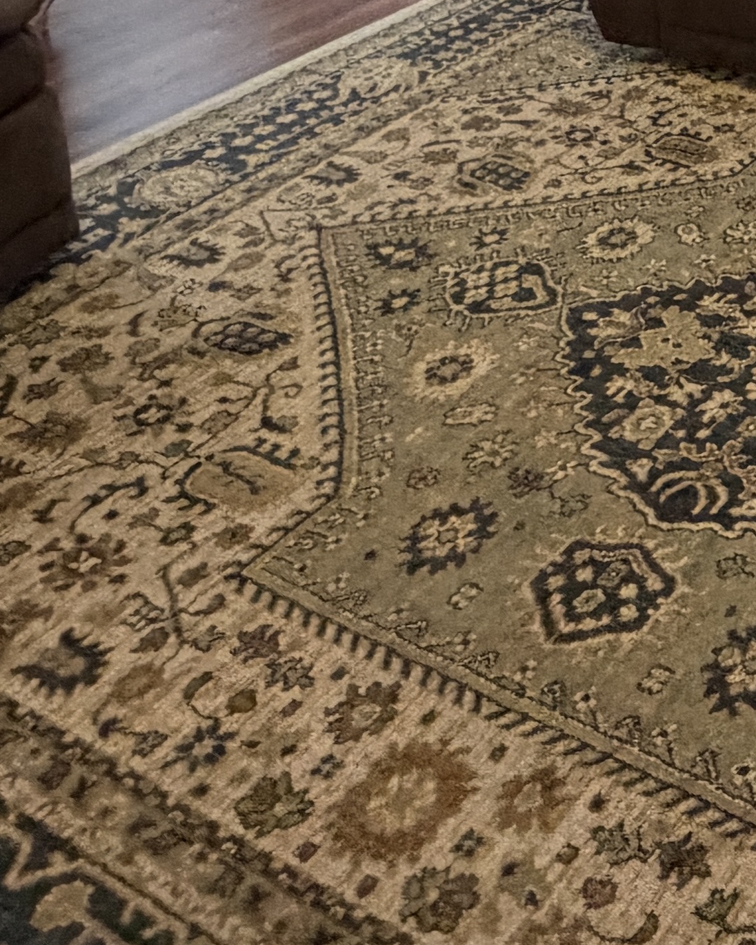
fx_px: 1593
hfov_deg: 23.7
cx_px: 969
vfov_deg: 26.6
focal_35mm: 57
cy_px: -361
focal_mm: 2.22
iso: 400
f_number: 2.2
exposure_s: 1/60
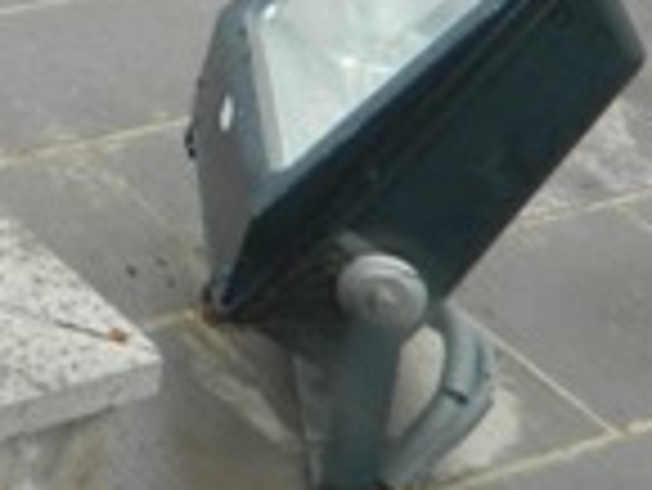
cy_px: -535
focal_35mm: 110
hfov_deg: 15.7
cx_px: -468
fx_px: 2074
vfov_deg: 11.8
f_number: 3.1
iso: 100
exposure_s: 1/30
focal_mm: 4.5
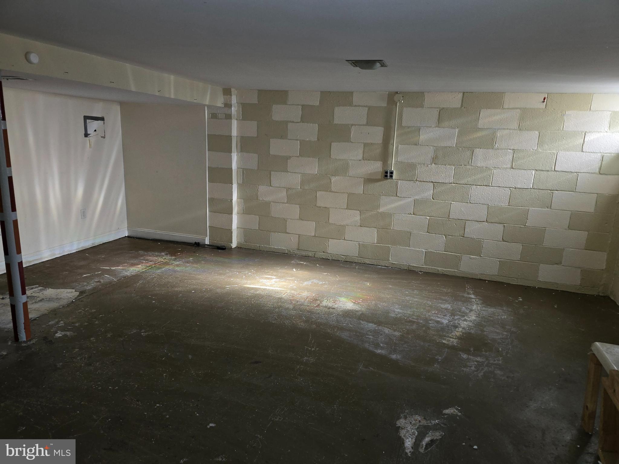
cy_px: 232
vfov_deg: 58.9
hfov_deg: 73.9
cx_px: 310
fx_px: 411
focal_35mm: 23
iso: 125
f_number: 1.7
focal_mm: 6.3
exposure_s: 1/20
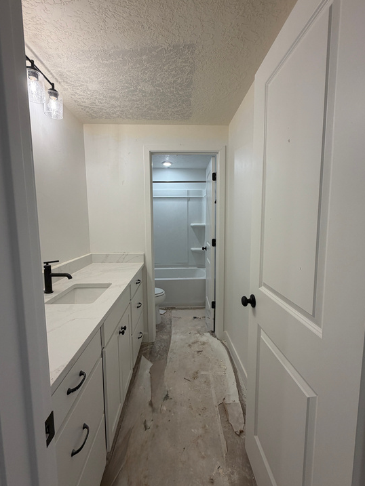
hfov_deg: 81.8
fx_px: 211
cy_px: 245
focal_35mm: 15
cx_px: 183
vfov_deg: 98.2
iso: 100
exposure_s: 1/120
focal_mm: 2.22
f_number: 2.2
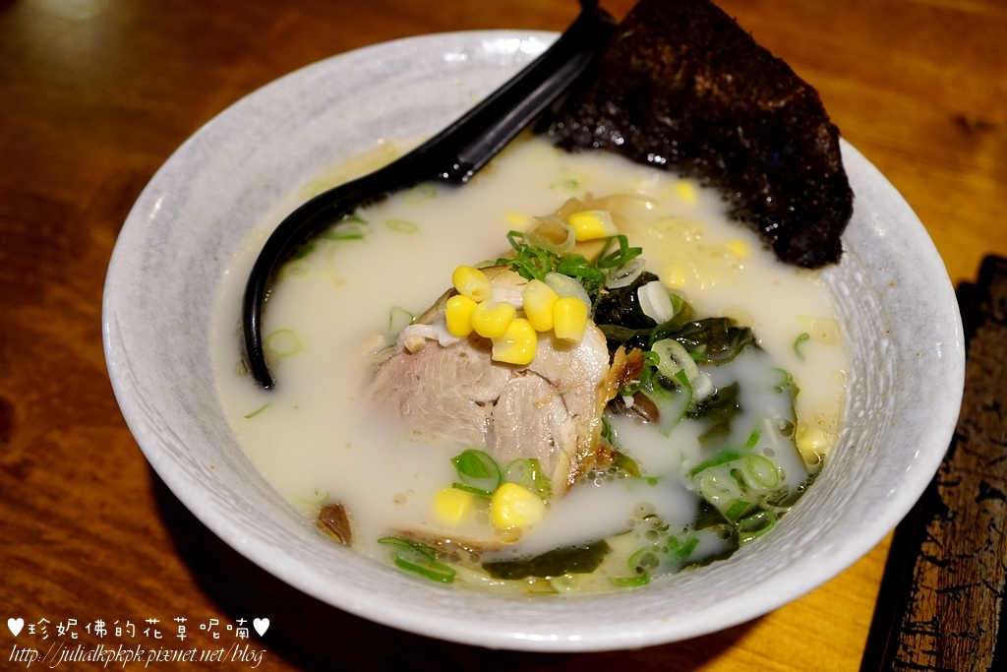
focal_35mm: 38
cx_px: 504
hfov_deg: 51.3
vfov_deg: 35.5
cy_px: 336
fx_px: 1049
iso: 800
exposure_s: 1/50
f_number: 4
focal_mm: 25
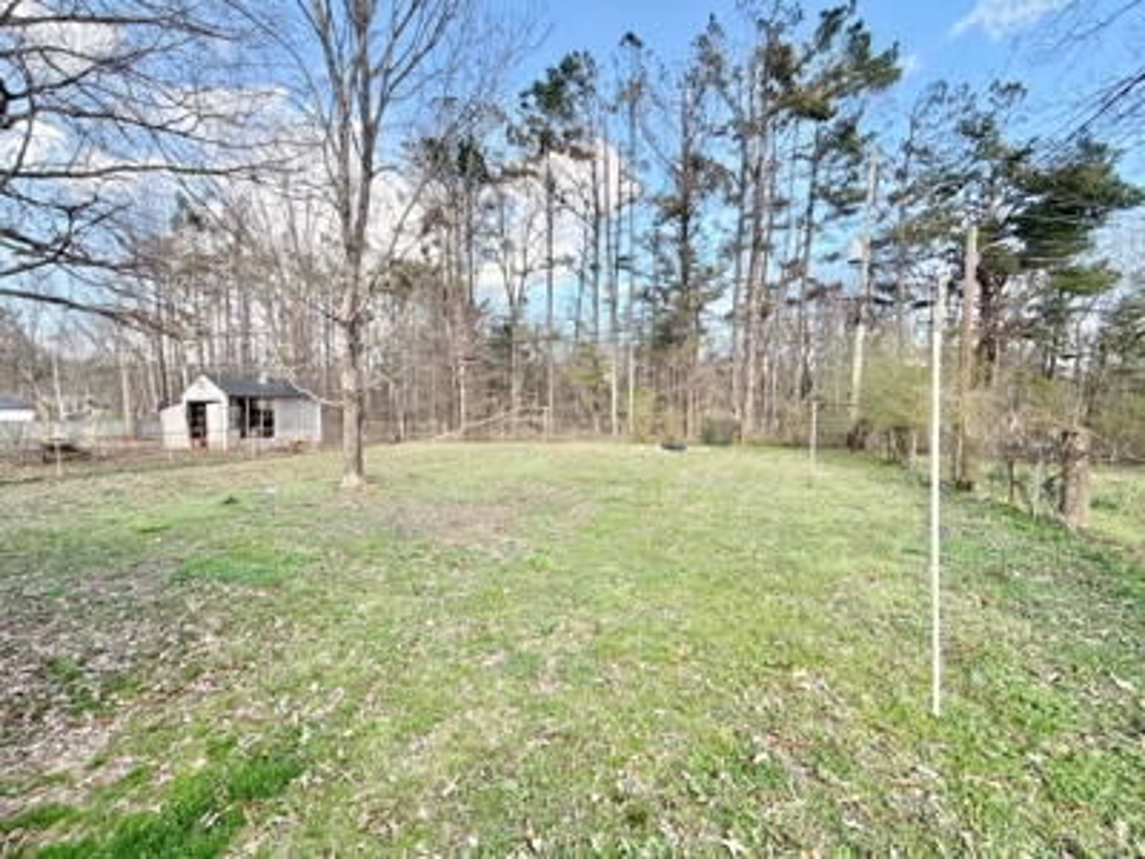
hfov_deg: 102.1
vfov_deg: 85.7
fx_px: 463
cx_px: 572
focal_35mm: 14
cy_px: 430
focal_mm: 2.22
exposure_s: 1/313
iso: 50
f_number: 2.2
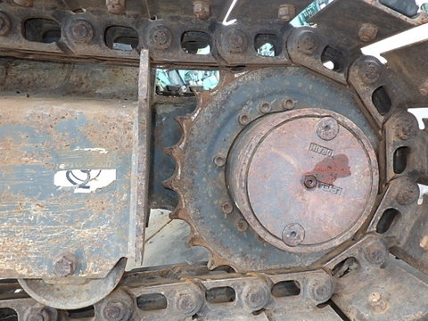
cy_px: 160
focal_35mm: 28
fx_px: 346
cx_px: 214
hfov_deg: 63.4
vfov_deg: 49.7
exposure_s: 1/80
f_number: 3.5
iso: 125
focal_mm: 5
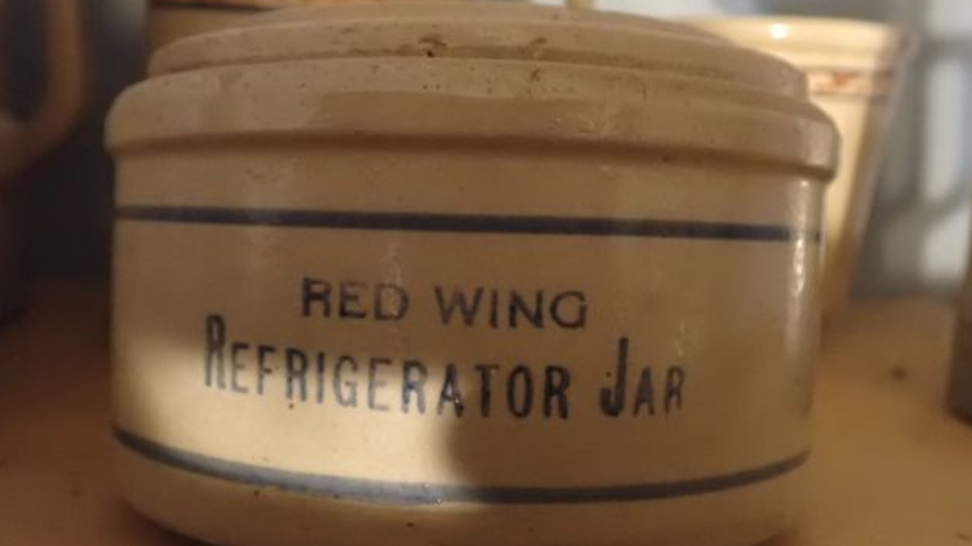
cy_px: 296
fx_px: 902
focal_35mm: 35
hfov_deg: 56.6
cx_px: 475
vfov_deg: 33.7
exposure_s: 1/30
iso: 1600
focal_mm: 5.4
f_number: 2.3
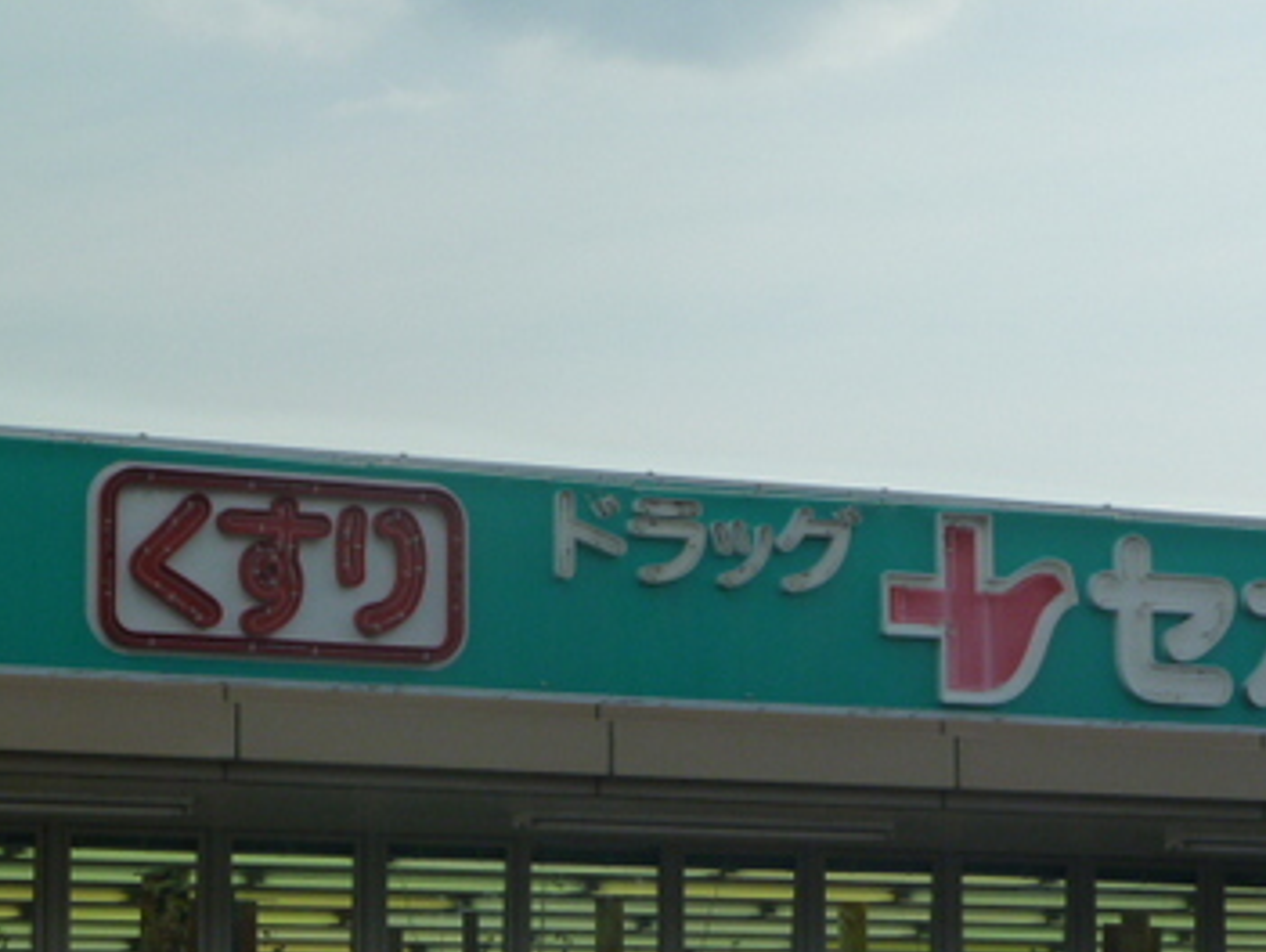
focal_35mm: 153
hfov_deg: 12.9
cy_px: 624
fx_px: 5601
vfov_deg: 9.7
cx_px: 923
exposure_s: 1/800
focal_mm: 15.8
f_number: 5.6
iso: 125
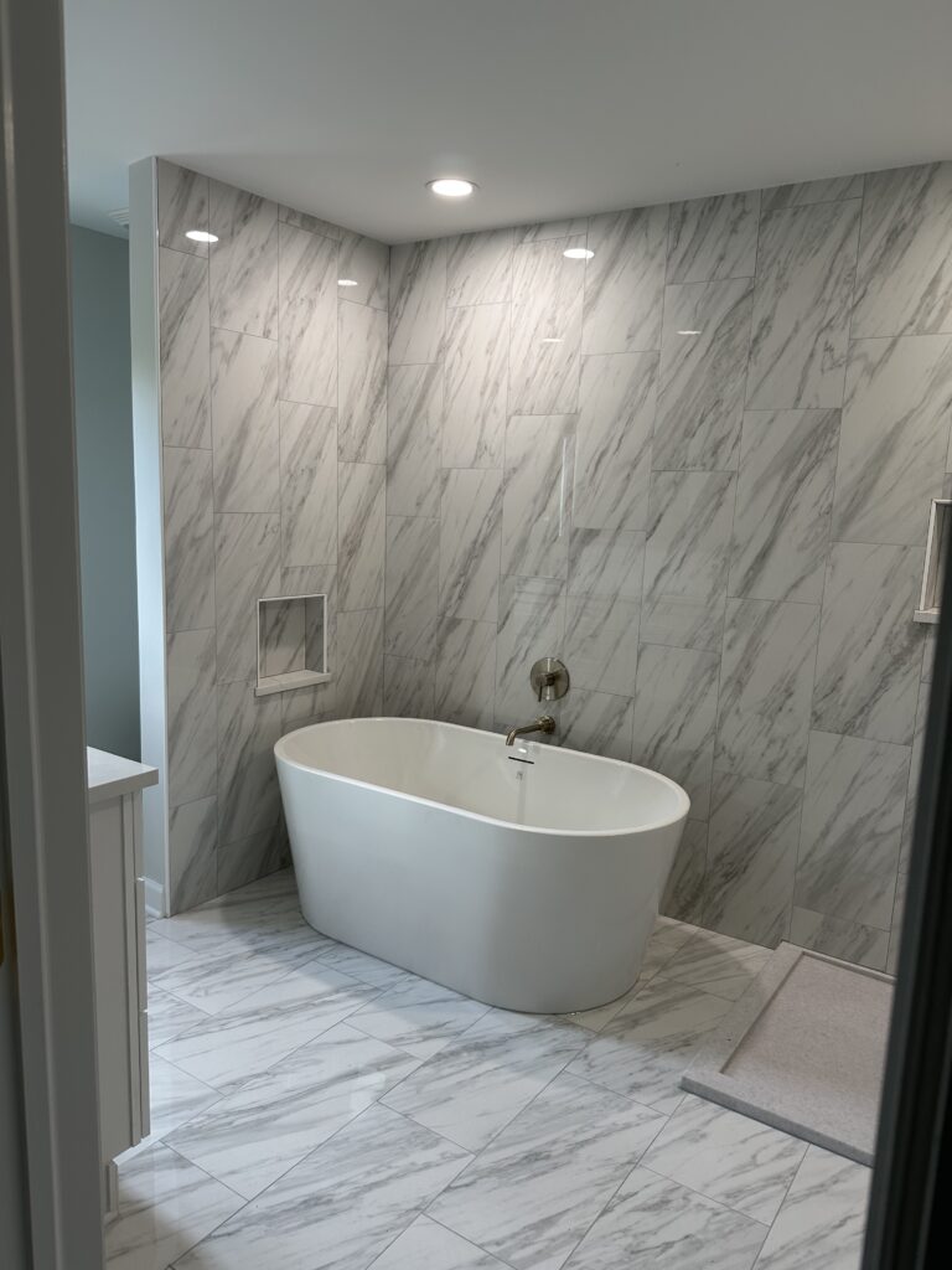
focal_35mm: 24
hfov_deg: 56.8
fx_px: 880
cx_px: 476
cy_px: 635
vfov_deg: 71.6
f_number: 1.78
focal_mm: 6.86
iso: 100
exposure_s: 1/120
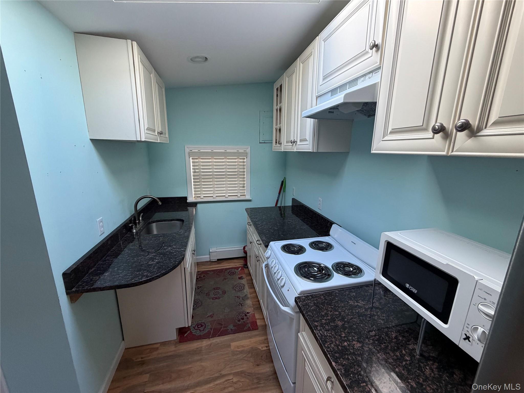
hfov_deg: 102.1
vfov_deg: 85.7
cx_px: 262
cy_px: 196
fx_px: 212
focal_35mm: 14
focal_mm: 2.22
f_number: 2.2
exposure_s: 1/121
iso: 320
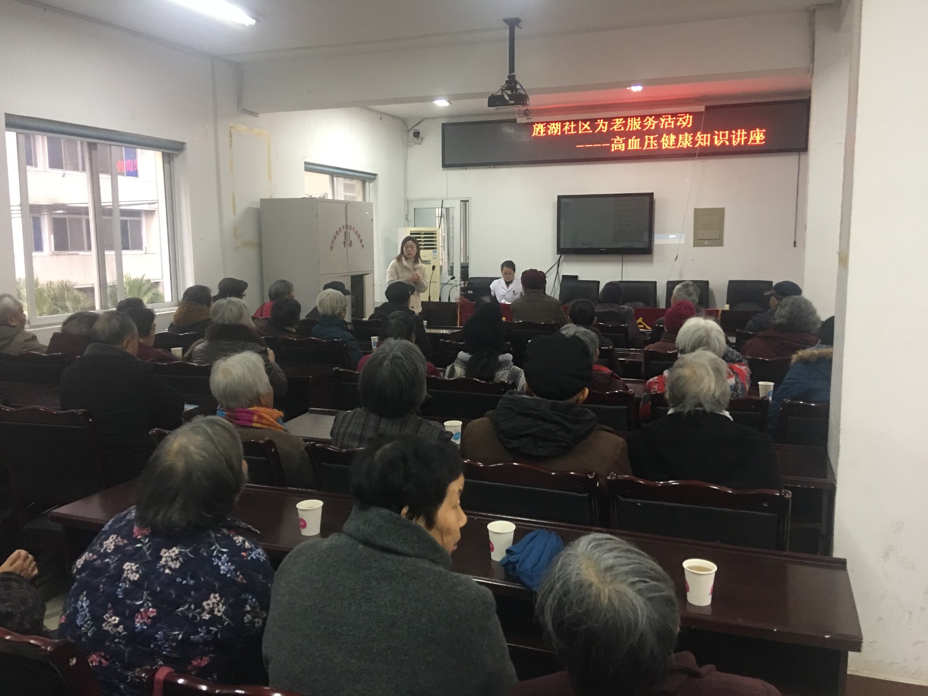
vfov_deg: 48.2
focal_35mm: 29
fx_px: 777
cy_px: 348
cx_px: 464
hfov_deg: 61.7
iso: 80
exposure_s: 1/10
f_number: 2.2
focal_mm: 4.15
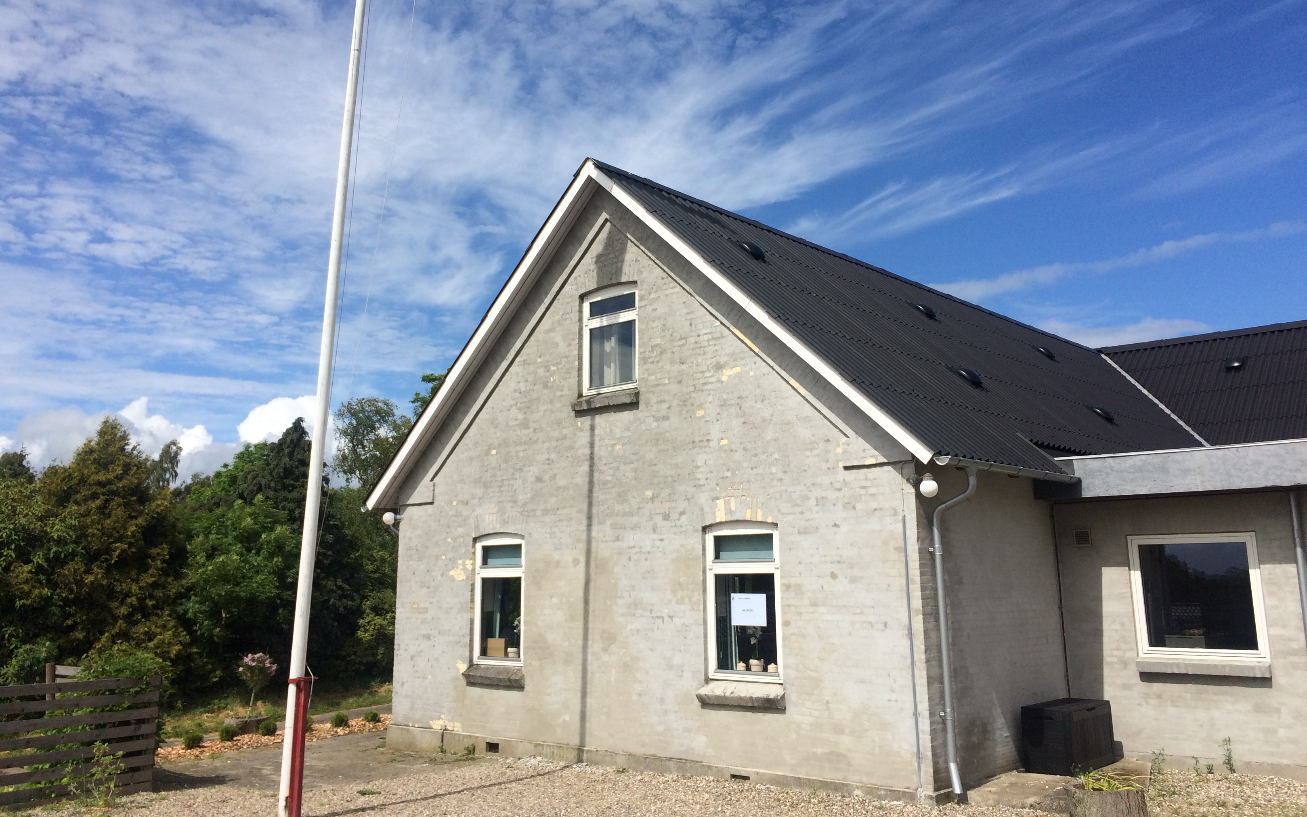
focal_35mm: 31
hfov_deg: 61.2
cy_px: 334
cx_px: 652
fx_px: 1104
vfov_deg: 40.4
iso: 32
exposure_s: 1/4115
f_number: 2.2
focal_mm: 4.2
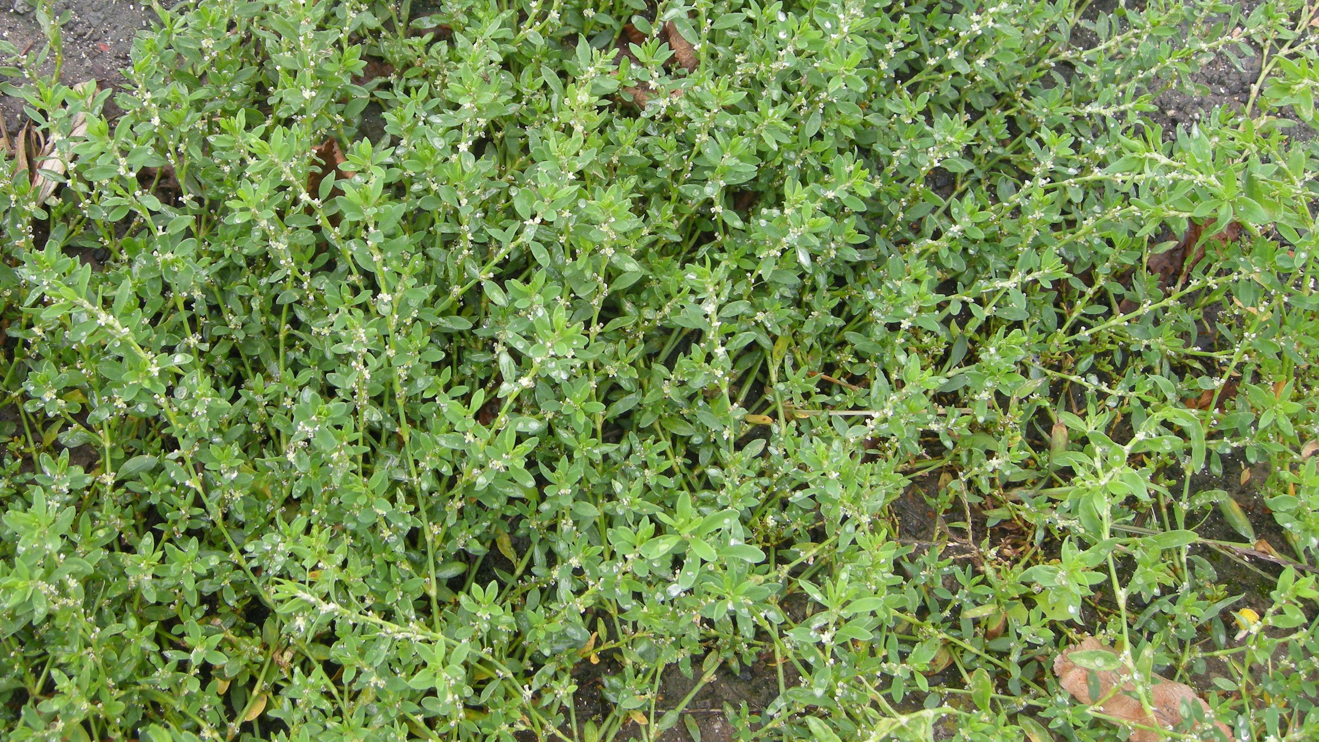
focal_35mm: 47
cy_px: 235
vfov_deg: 25.3
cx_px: 543
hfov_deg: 43.6
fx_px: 1644
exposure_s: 1/89.6
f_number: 3.8
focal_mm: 7.5
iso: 64
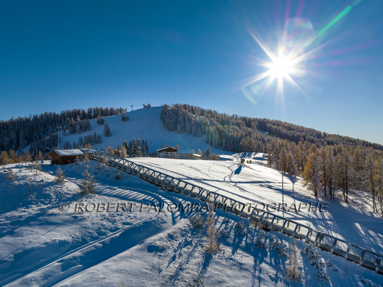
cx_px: 192
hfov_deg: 71.6
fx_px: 265
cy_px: 144
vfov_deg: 56.8
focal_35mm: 24
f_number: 11
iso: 100
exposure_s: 1/320
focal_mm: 12.3
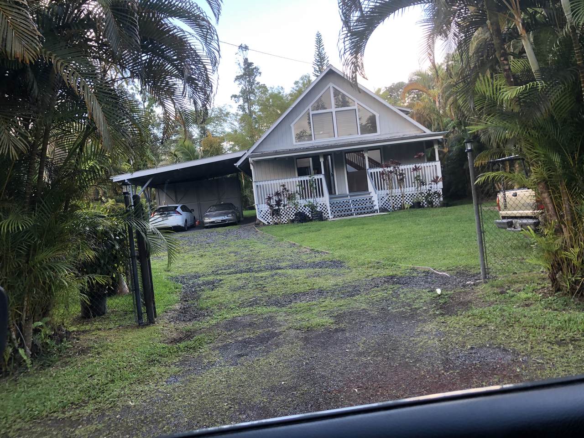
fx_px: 472
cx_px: 292
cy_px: 219
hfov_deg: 63.4
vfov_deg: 49.7
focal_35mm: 28
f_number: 1.8
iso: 40
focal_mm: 3.99
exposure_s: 1/120
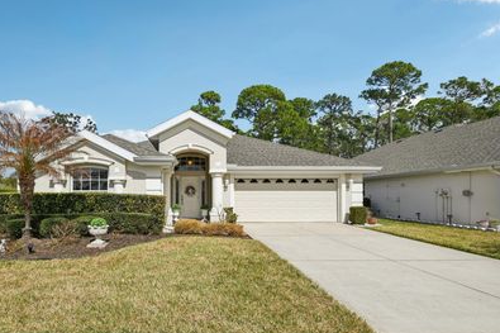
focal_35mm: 19
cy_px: 187
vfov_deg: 64.3
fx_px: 264
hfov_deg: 85.4
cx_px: 190
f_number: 8
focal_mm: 15
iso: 400
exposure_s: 1/1250
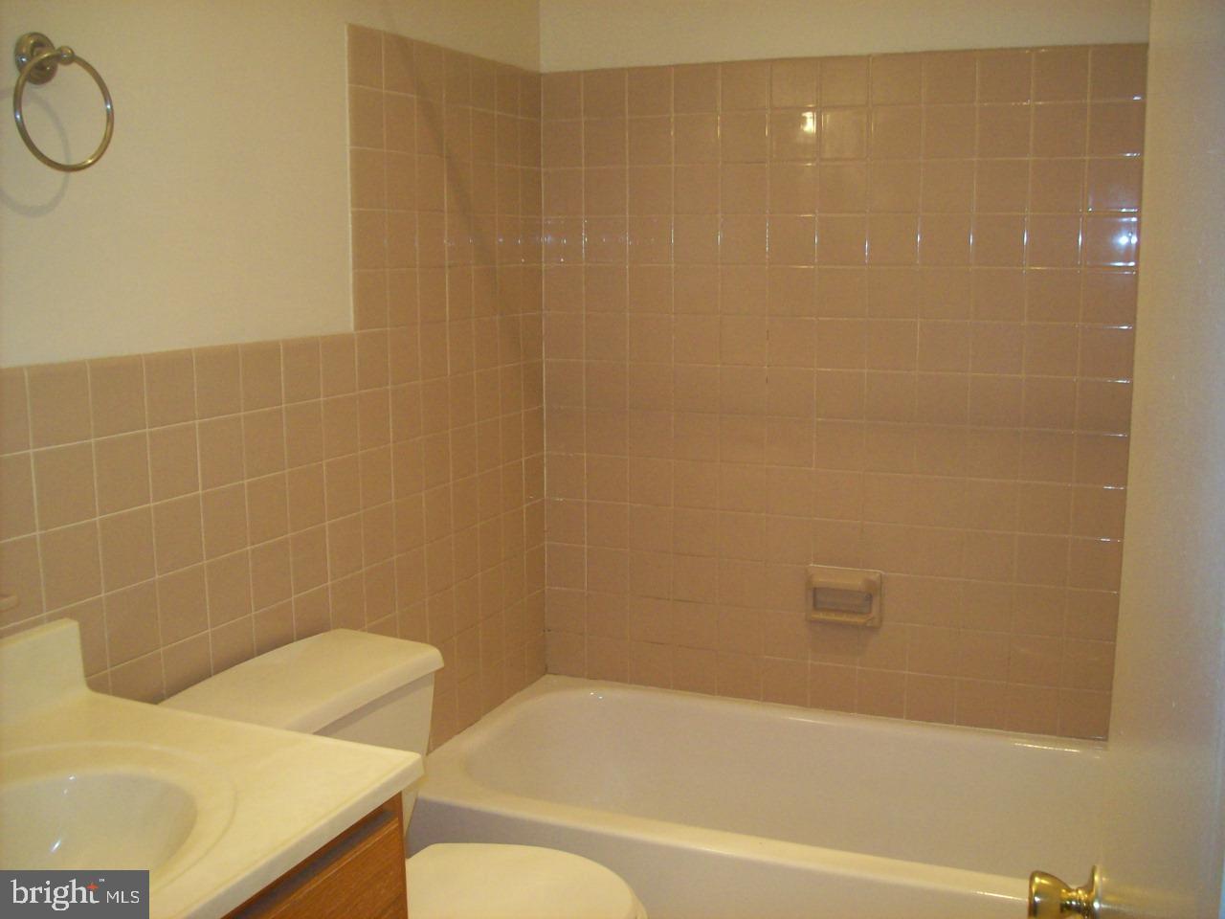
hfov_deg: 51.4
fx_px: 1274
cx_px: 612
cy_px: 460
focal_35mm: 36
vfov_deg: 39.7
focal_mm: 6
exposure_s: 1/64
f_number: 2.7
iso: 200
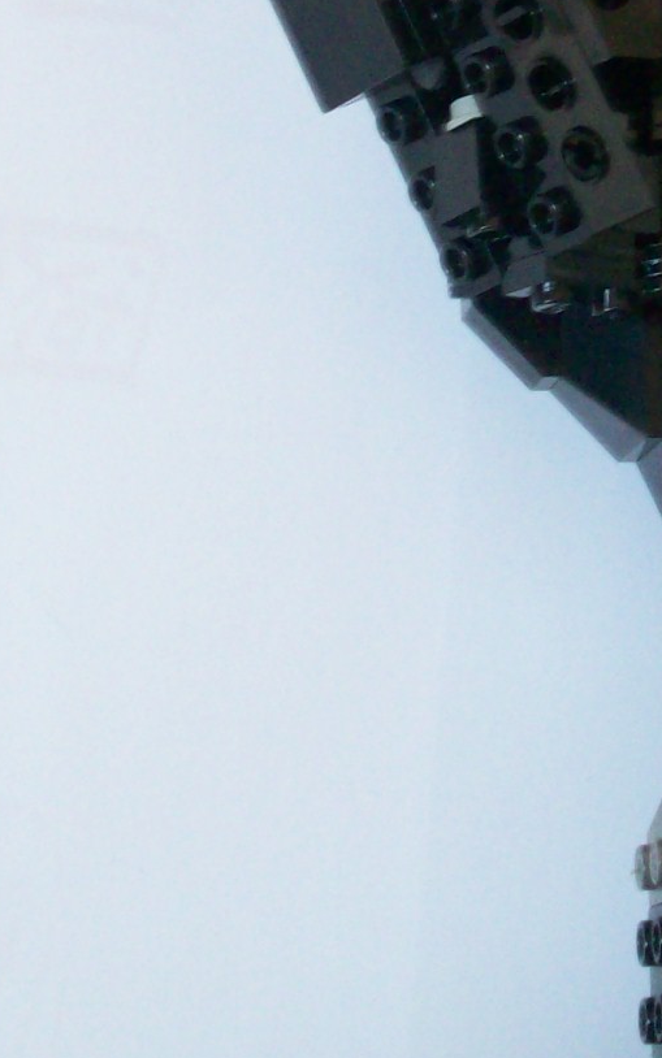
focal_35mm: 144
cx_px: 631
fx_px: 4155
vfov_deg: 14.2
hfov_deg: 9.1
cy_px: -78
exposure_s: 1/9.1
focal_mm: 9
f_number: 3.4
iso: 160
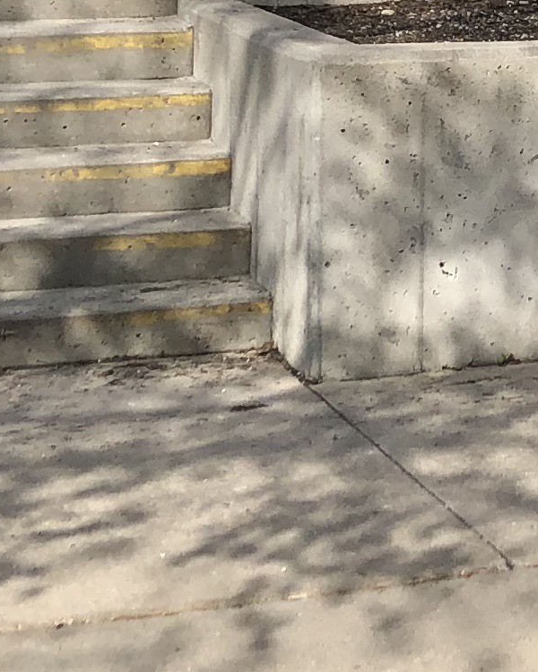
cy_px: -43
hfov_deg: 10.2
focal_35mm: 147
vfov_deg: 12.9
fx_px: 2926
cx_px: 754
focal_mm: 3.99
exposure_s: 1/1715
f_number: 1.8
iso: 20
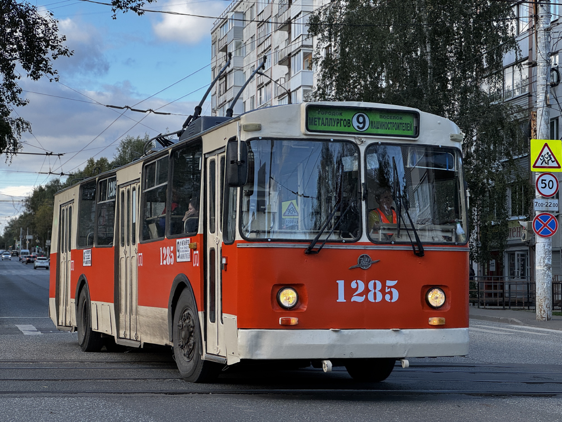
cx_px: 281
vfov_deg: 19.1
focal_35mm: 77
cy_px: 211
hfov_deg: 25.3
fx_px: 1250
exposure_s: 1/145
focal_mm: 9
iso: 25
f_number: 2.8
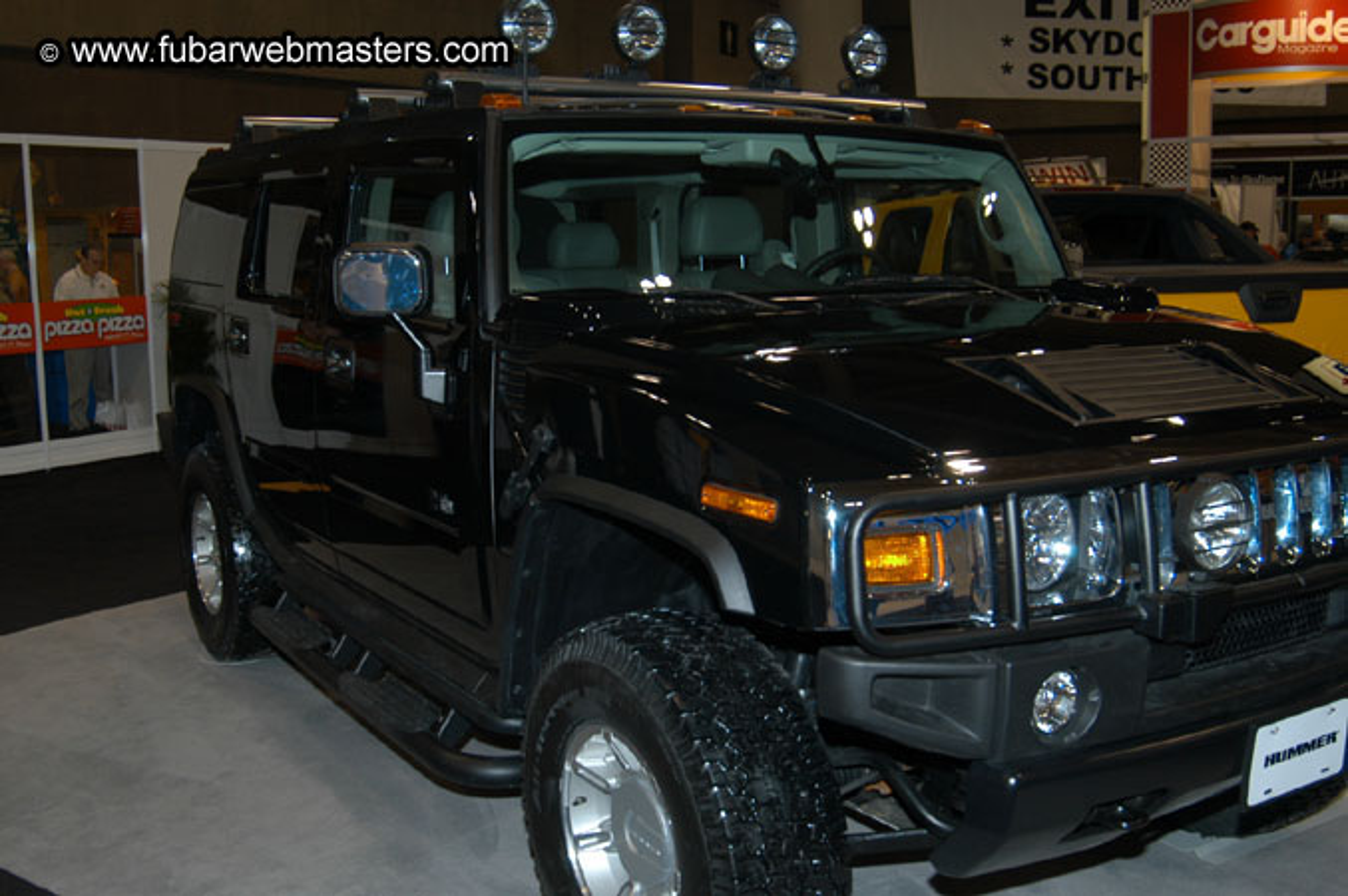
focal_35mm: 36
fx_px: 1347
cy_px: 448
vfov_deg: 36.8
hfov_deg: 53.2
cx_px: 674
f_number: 5
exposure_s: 1/60
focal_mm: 24
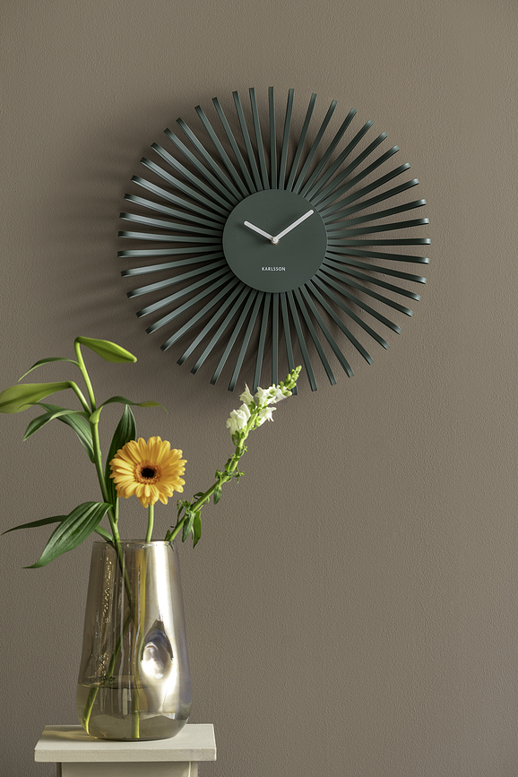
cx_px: 259
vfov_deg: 22.6
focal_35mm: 90
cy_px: 388
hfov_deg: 15.2
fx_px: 1942
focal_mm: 90
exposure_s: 1/100
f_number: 4
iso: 64
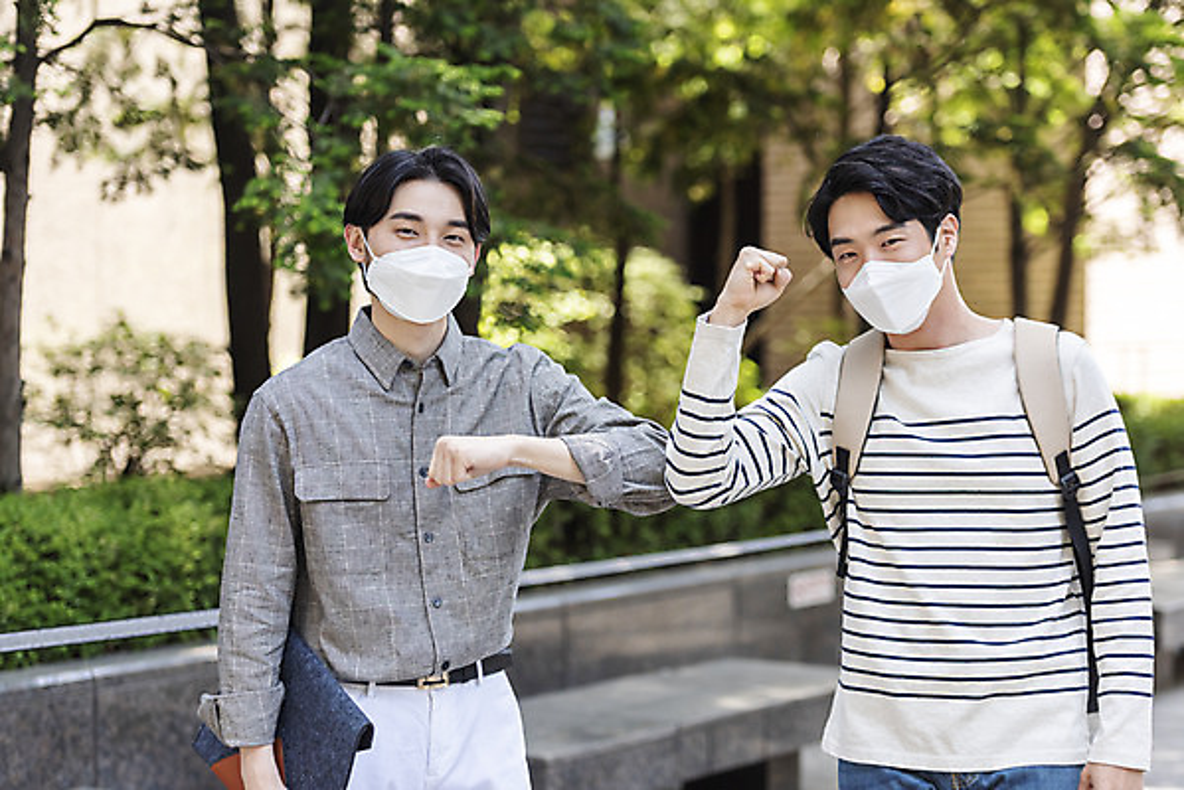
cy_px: 395
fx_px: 2830
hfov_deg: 23.6
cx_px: 592
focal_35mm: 86
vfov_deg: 15.9
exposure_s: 1/640
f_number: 2.8
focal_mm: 86
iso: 320
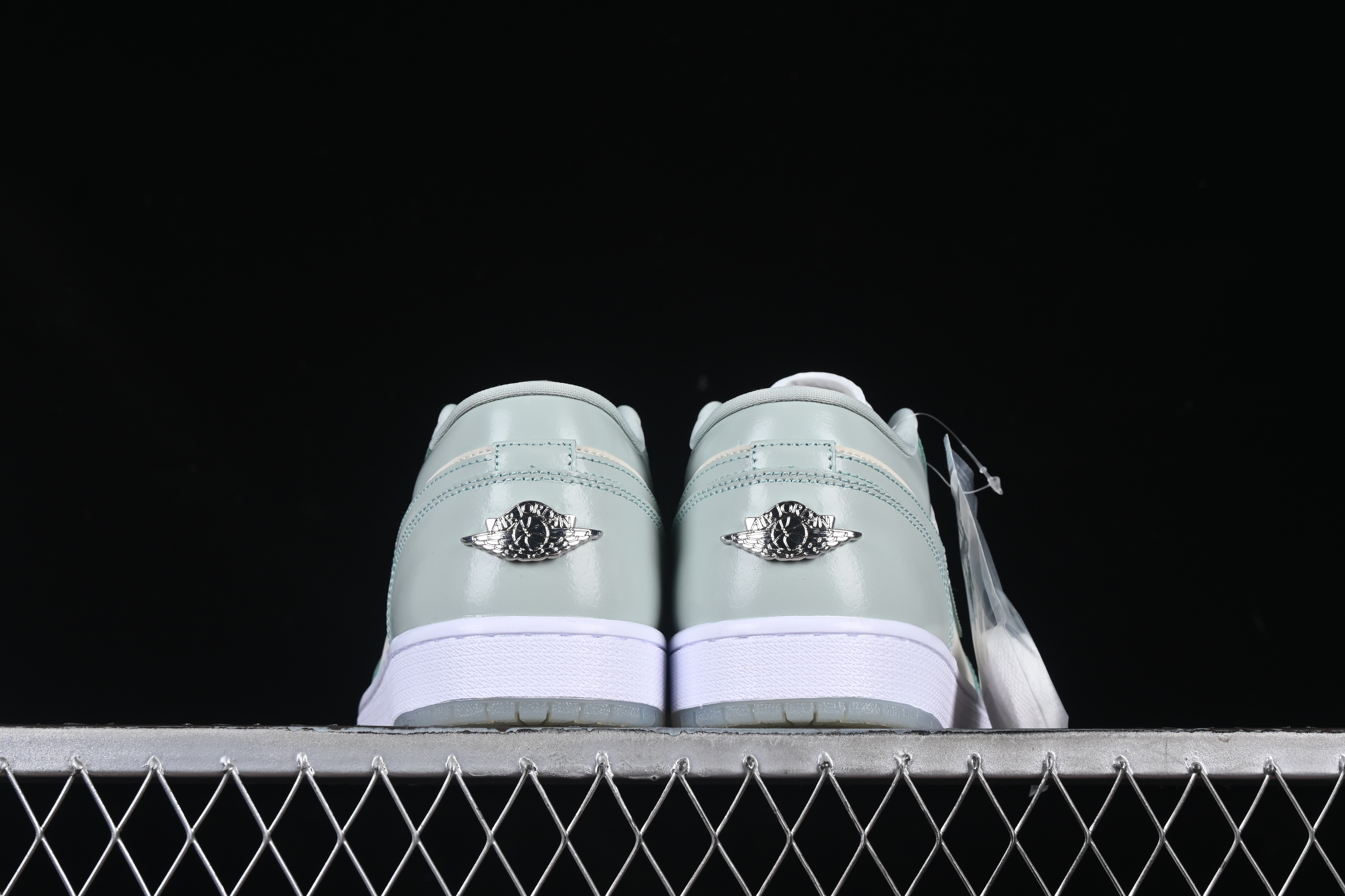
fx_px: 2802
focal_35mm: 75
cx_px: 672
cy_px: 448
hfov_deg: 27.0
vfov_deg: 18.2
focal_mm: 50
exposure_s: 1/80
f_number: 8
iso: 160
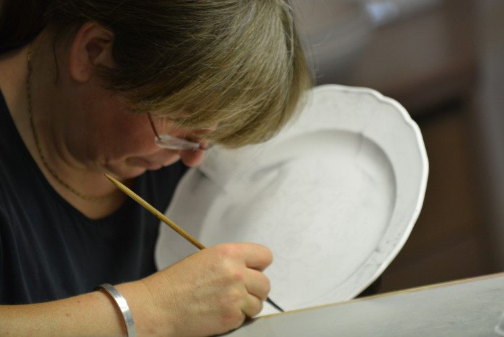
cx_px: 252
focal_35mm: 300
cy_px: 168
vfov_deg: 4.6
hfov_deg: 6.9
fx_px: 4201
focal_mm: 200
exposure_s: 1/160
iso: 800
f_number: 3.2
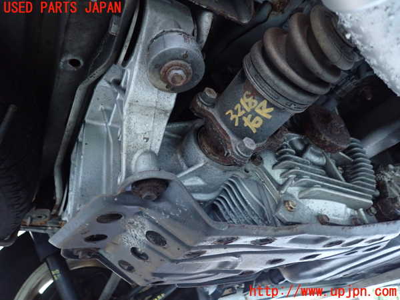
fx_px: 289
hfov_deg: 69.4
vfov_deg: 54.9
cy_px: 150
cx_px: 200
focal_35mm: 25
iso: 800
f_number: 2
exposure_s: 1/25
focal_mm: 4.5
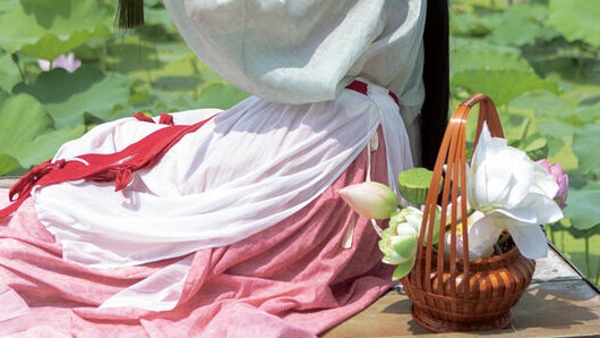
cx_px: 369
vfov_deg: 10.9
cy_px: -2
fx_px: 1750
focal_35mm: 110
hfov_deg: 19.4
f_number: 2.8
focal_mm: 54
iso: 100
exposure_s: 1/1250
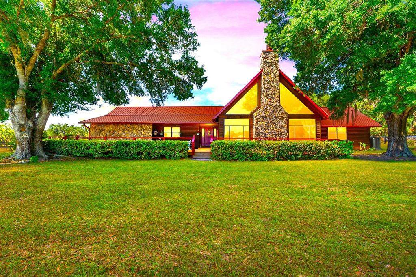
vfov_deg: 77.3
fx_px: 173
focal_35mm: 15
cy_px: 138
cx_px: 208
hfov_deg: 100.4
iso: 80
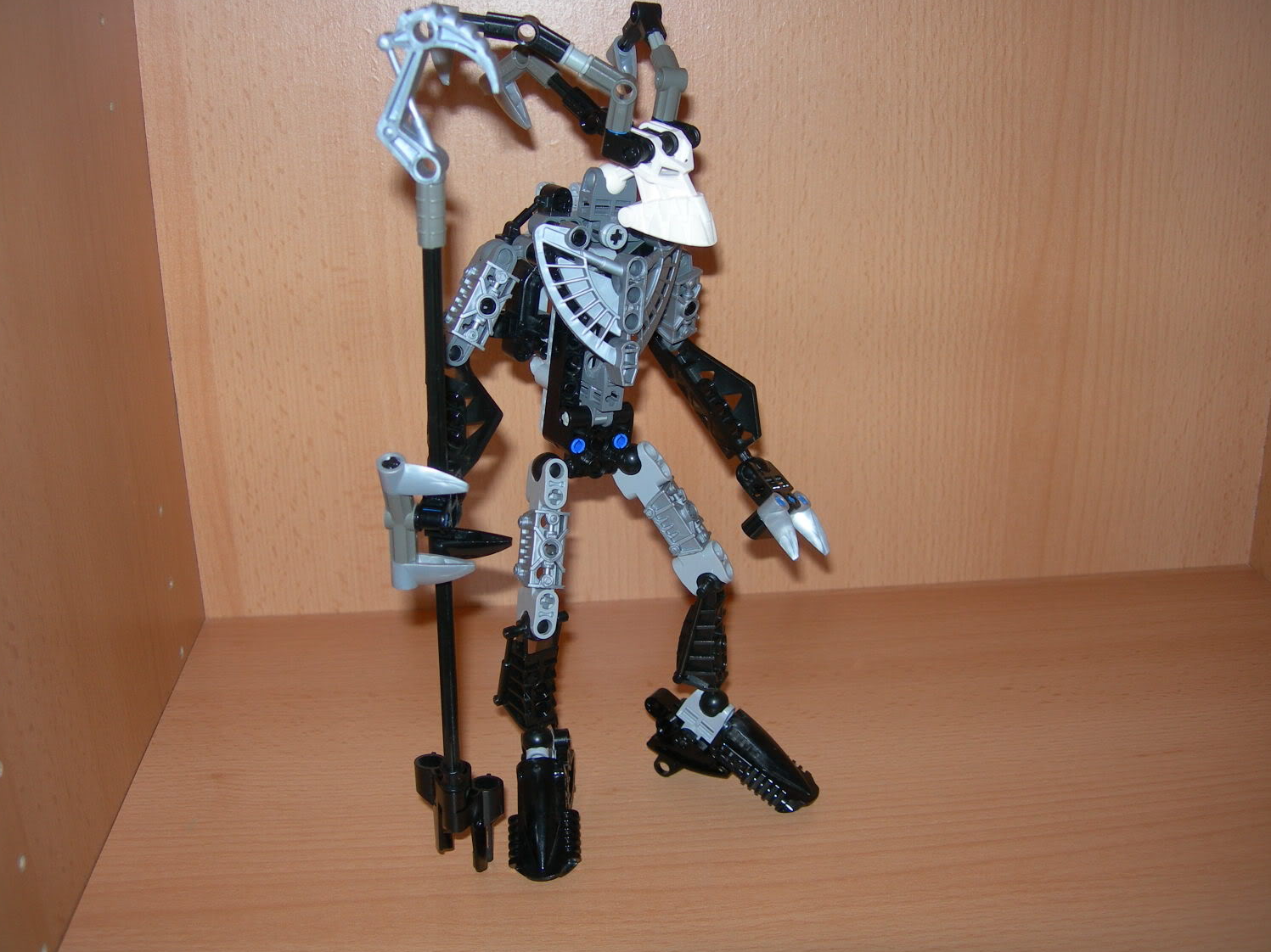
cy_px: 473
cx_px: 627
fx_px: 1432
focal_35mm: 39
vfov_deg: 36.8
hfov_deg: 47.9
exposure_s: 1/60.1
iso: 50
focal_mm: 7.8
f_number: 2.8
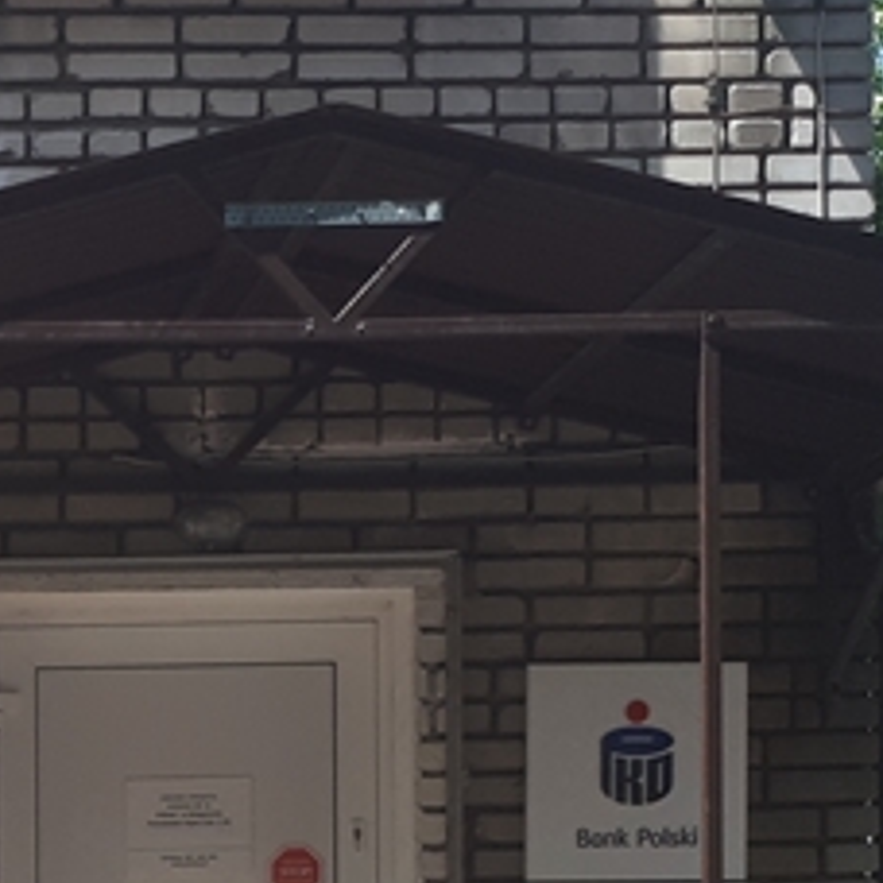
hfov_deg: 15.3
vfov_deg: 15.7
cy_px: 1065
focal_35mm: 107
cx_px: -337
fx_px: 3088
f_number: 1.9
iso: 40
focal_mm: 3.6
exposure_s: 1/492
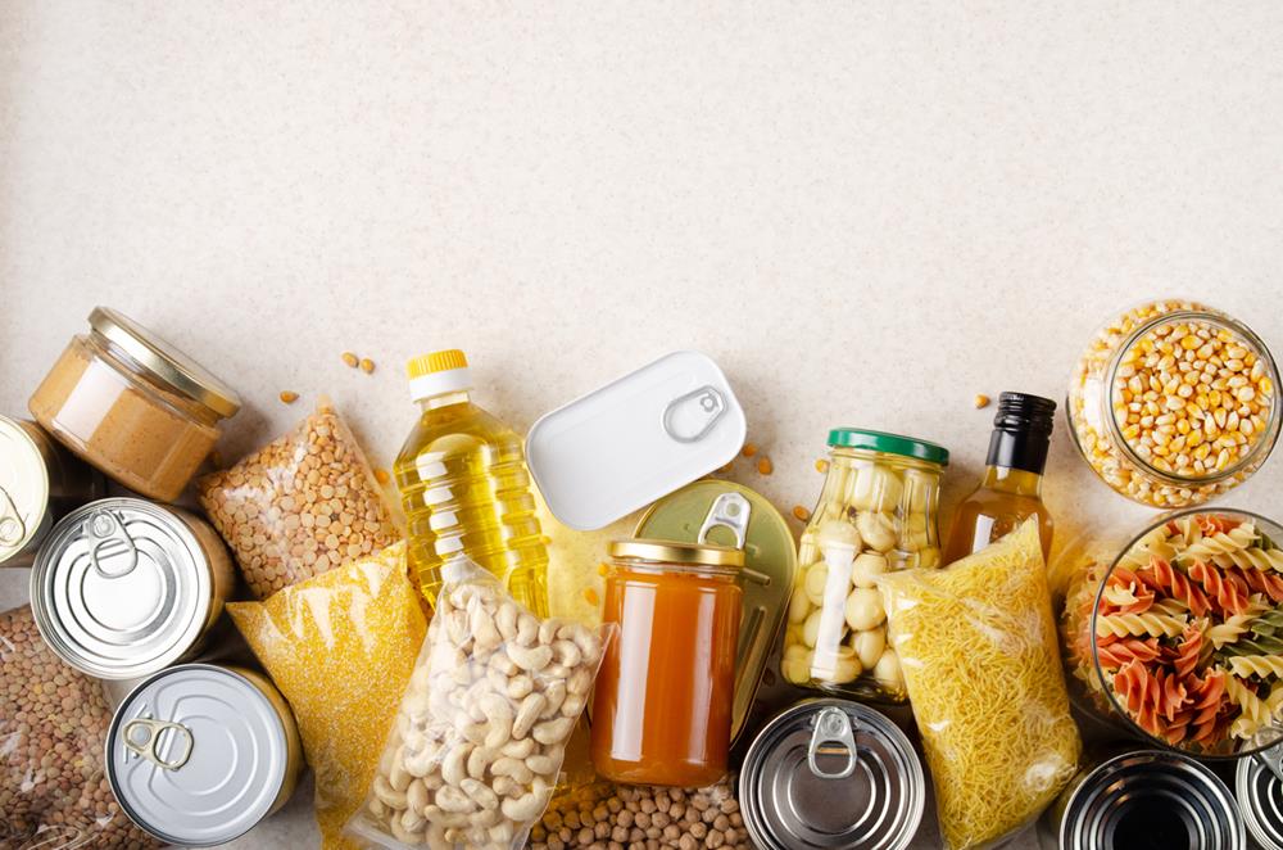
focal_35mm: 66
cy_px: 425
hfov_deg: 30.6
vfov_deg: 20.5
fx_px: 2347
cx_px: 642
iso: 100
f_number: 8
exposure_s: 1/250
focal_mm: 44
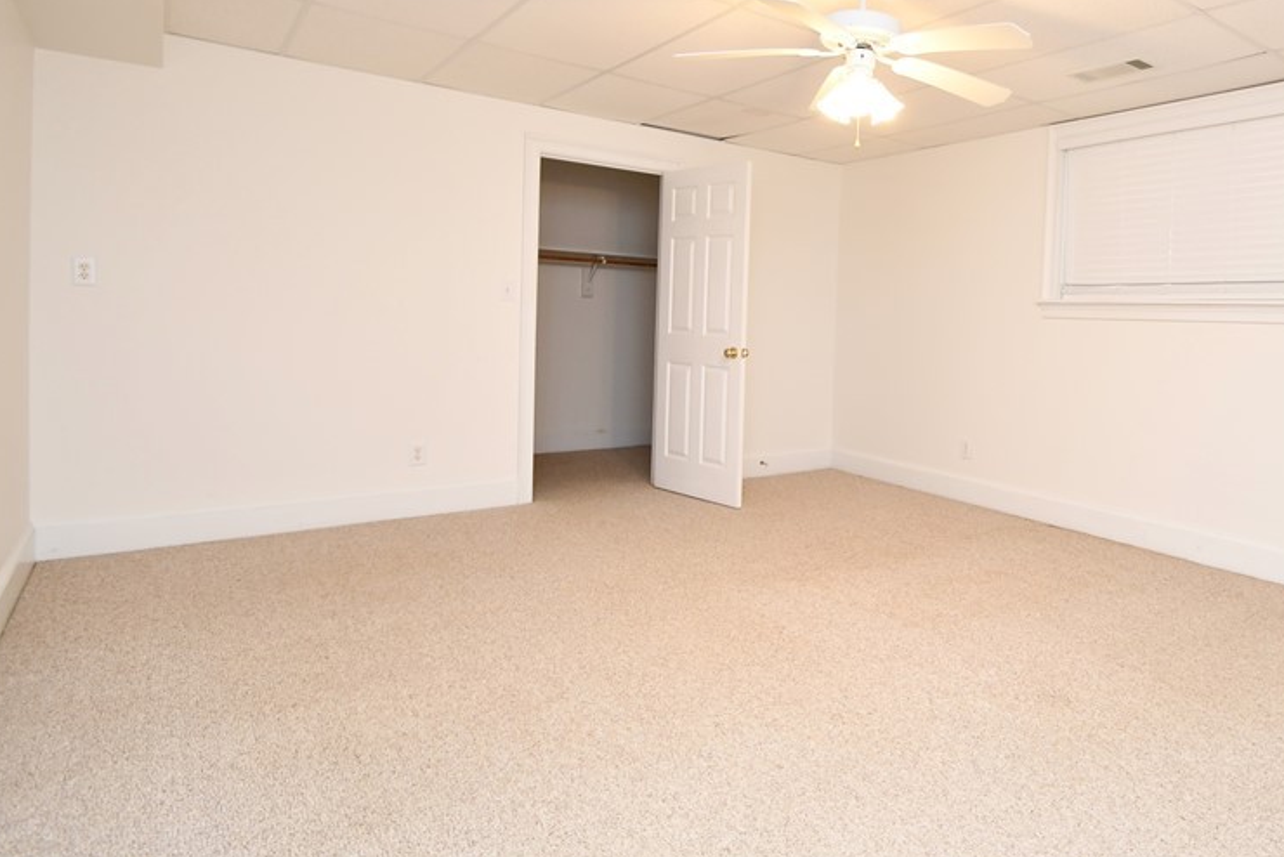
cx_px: 892
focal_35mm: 22
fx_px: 785
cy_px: 342
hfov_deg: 75.2
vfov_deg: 56.8
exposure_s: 1/60
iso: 640
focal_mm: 10
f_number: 4
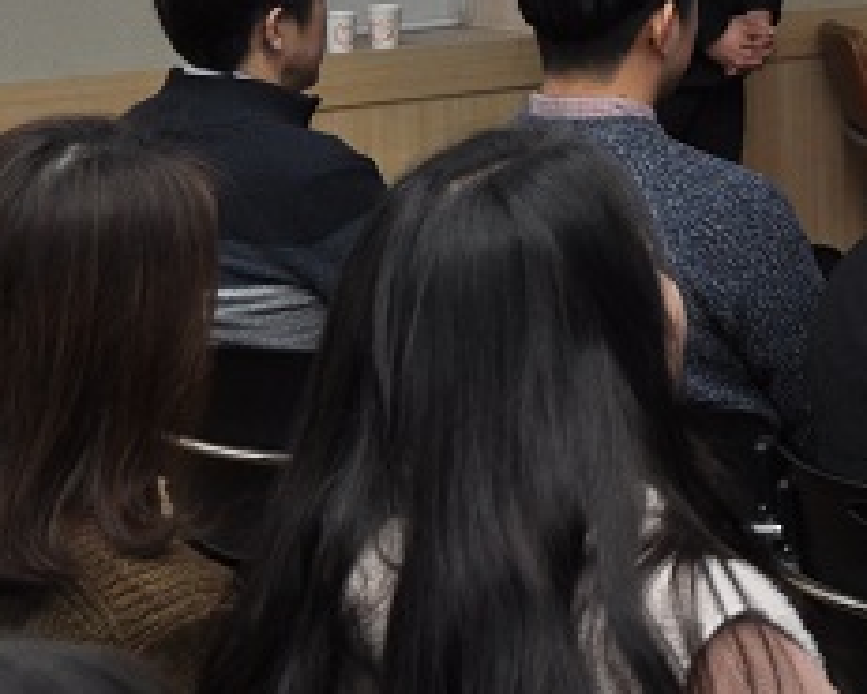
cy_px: 99
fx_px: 3119
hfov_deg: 14.5
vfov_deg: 12.6
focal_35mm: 122
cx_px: 1381
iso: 400
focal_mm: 27
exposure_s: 1/60
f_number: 5
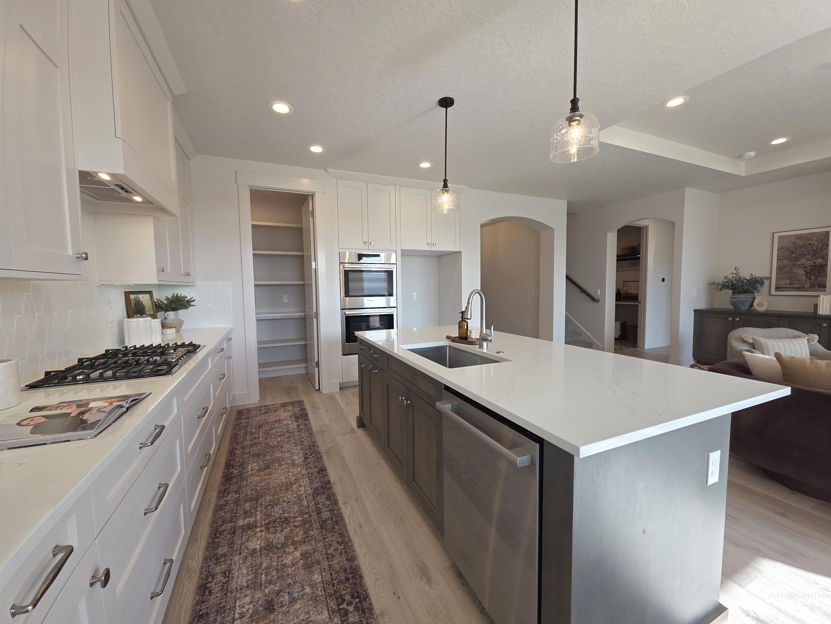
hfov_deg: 106.2
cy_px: 312
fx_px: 312
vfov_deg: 89.9
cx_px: 416
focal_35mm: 13
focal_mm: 2.2
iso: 50
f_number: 1.9
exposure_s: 1/120
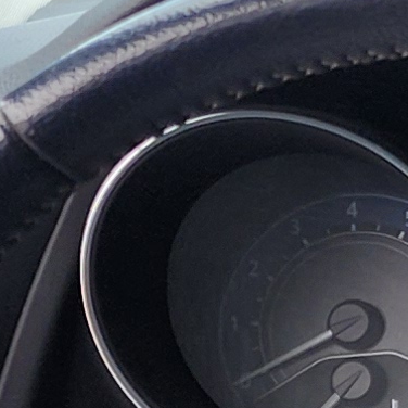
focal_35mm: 216
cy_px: 238
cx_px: 1295
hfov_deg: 7.1
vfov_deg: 8.1
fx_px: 2880
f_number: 1.8
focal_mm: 6.4
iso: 12
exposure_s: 1/178
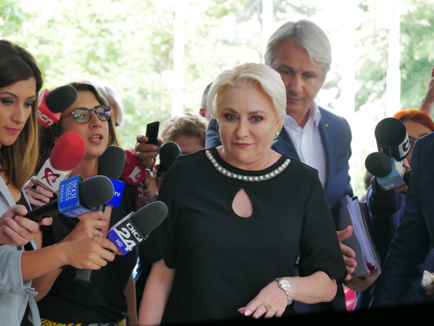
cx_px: 217
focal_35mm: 120
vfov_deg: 12.4
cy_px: 163
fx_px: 1505
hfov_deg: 16.4
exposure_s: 1/125
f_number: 5
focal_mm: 60
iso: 2500
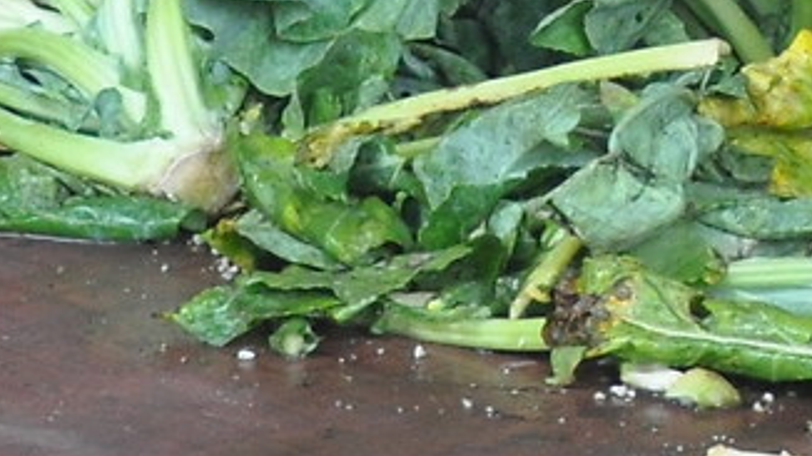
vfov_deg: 1.5
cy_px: -1139
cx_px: 1455
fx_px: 17410
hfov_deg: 2.7
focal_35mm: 809
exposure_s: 1/30
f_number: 4.5
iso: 800
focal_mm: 70
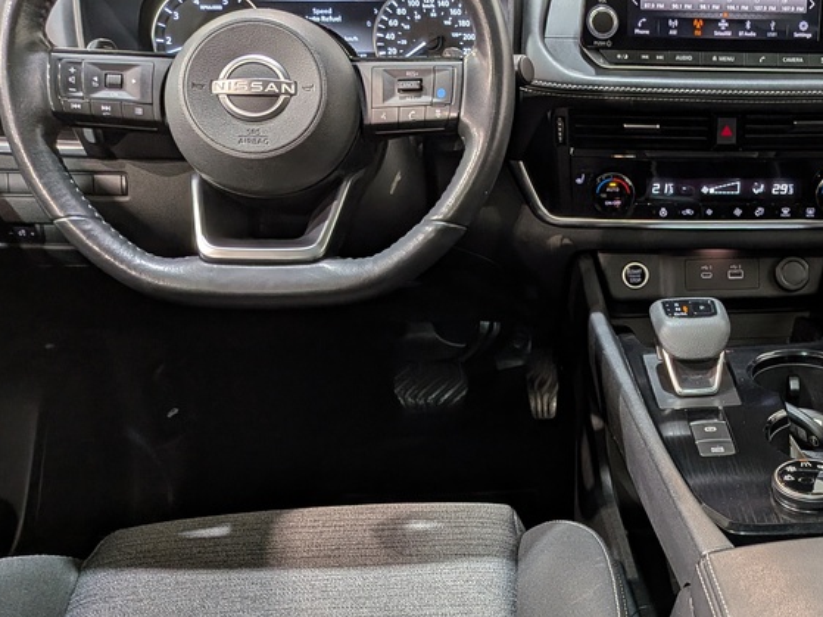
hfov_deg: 40.2
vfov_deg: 32.8
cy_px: 374
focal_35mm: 44
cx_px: 717
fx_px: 1046
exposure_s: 1/30
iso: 62
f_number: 1.7
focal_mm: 4.53
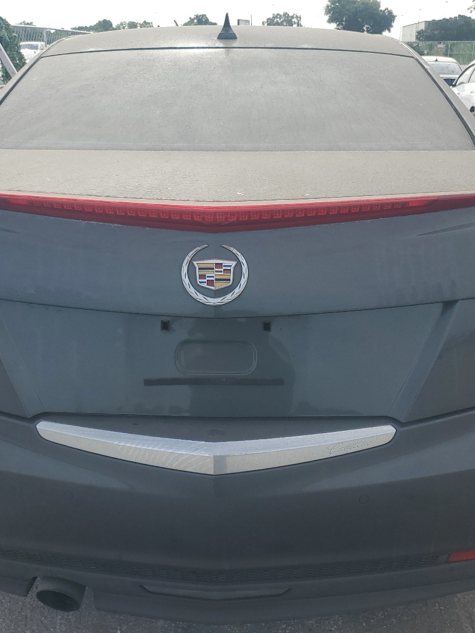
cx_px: 223
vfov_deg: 50.1
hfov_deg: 38.7
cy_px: 320
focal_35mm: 37
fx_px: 677
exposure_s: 1/1250
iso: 50
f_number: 1.5
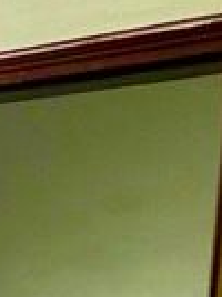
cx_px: -553
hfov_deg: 9.1
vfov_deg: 16.3
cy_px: 483
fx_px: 918
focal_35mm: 107
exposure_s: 1/50
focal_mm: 2.22
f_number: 2.2
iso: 200
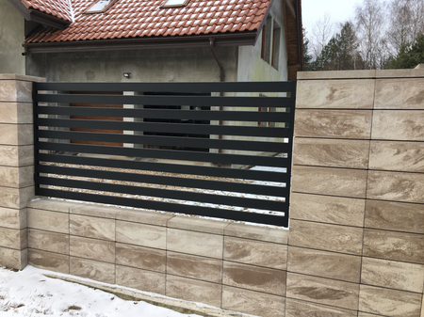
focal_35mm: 29
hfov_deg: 61.7
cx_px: 212
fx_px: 355
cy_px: 158
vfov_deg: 48.2
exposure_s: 1/314
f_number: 2.2
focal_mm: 4.15
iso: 25
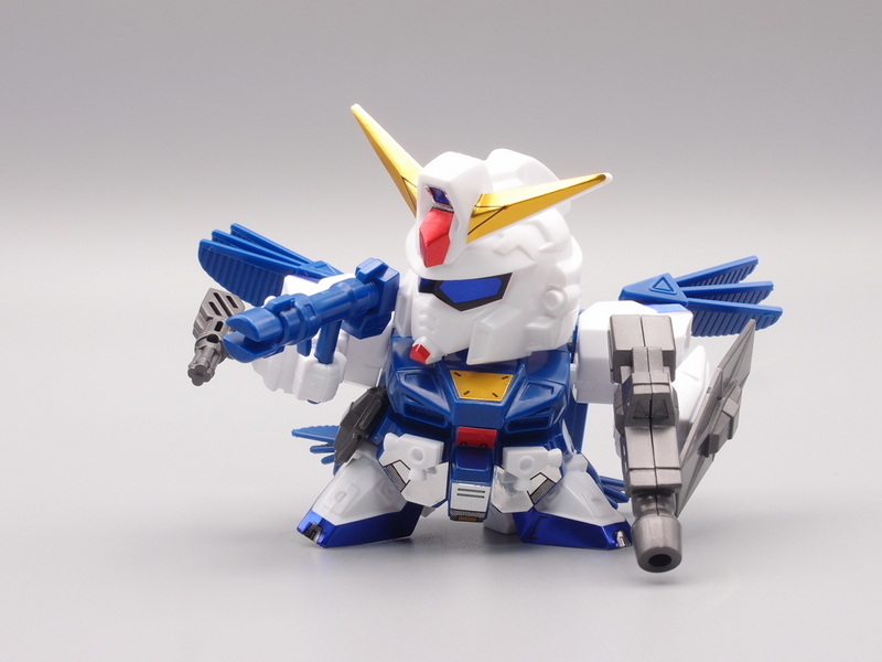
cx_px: 441
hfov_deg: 27.4
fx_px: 1809
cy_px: 331
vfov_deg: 20.7
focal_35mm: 71
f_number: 8
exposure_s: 1/8
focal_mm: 15.27
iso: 100
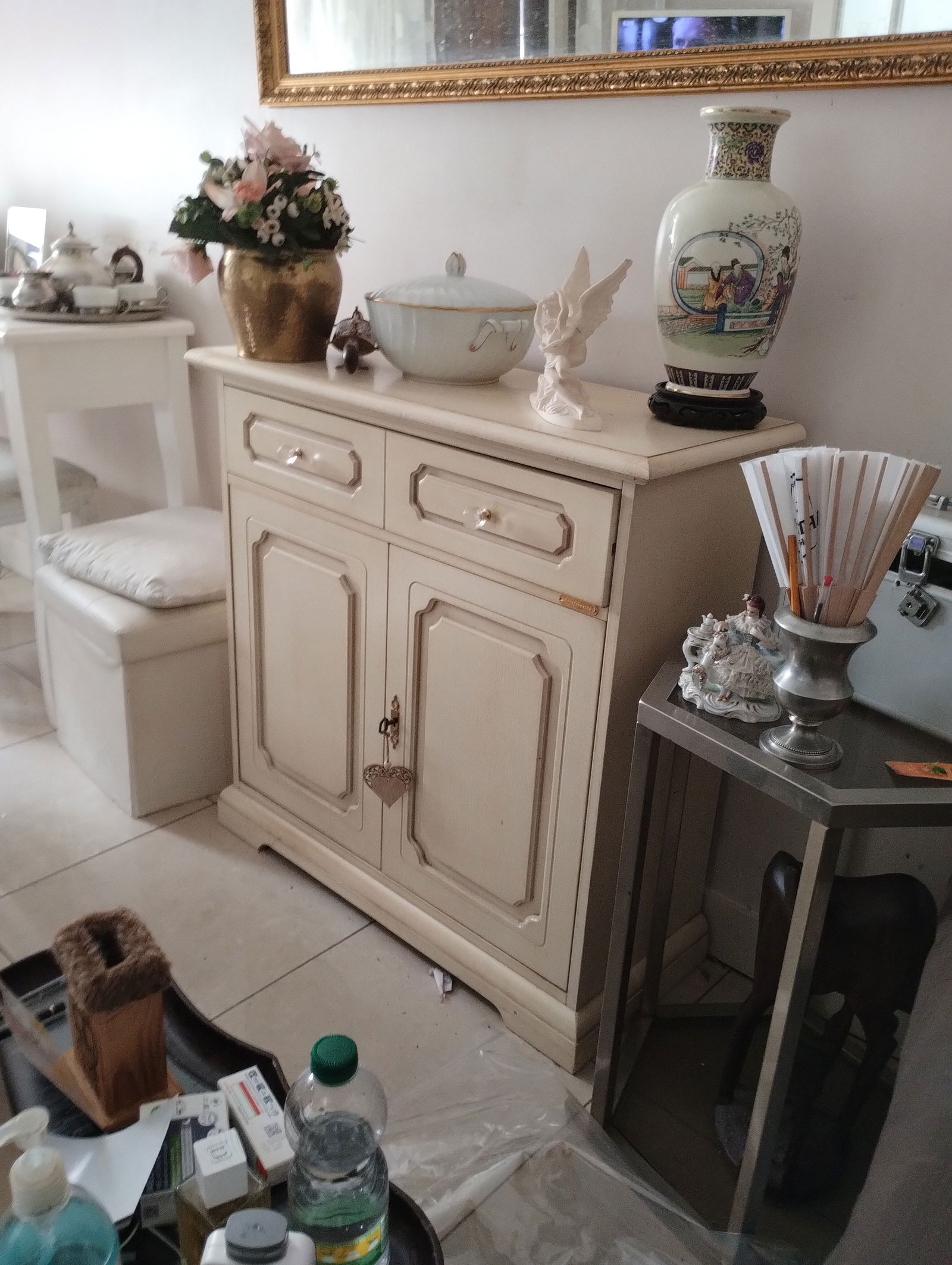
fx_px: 1024
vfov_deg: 63.4
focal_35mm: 28
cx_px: 476
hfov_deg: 49.9
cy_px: 632
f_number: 1.8
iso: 738
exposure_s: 1/25
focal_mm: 4.27
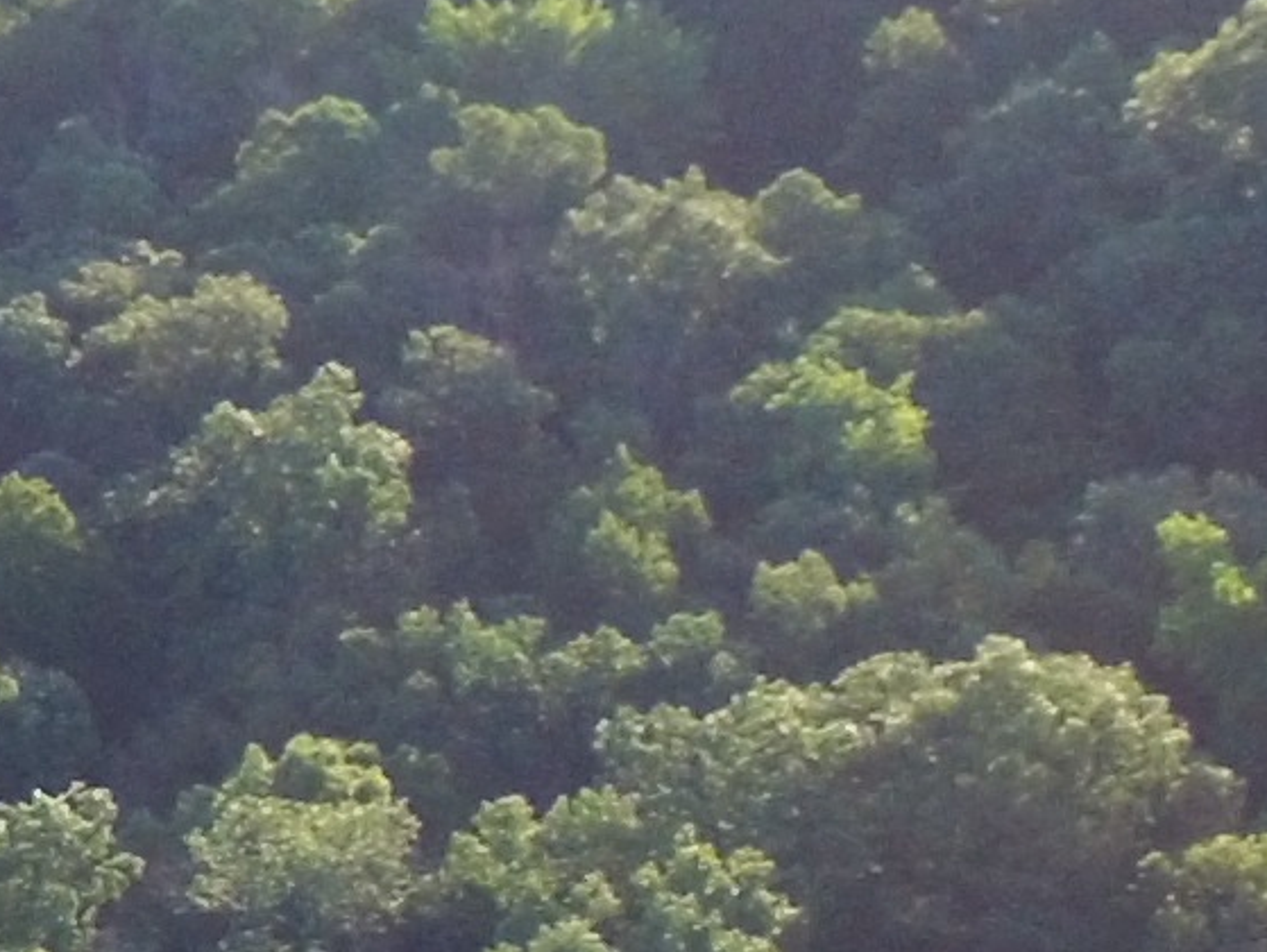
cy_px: 2144
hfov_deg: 10.5
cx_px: -2353
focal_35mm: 143
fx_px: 5237
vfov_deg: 9.4
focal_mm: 3.61
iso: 100
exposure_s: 1/263
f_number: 2.8
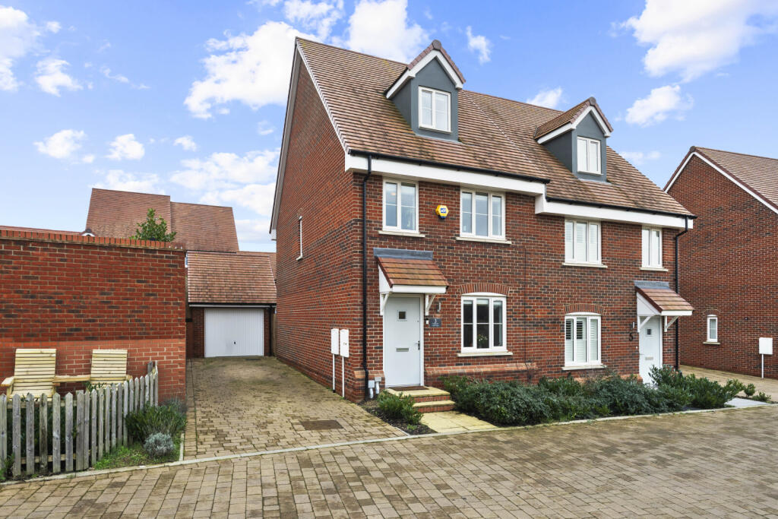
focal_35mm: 21
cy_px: 260
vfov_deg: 59.5
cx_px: 389
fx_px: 454
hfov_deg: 81.2
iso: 320
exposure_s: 1/50
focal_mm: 21
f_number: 8
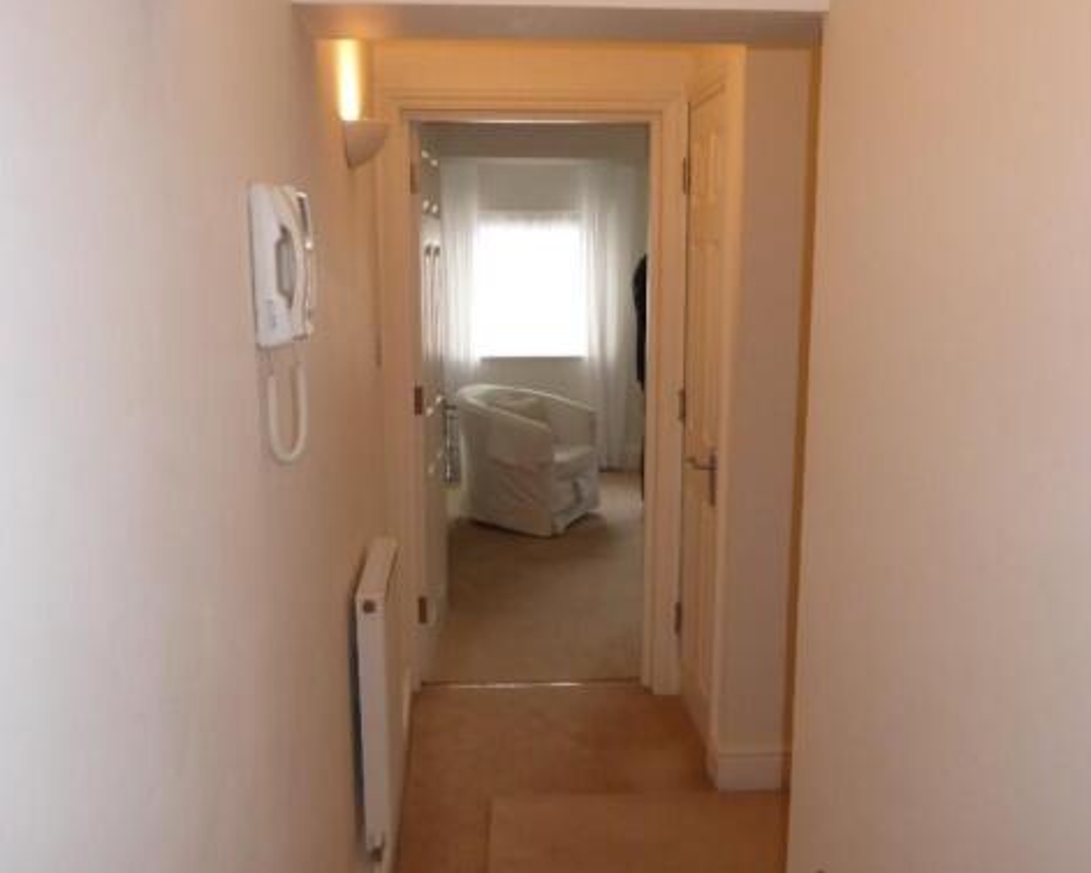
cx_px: 541
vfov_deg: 42.2
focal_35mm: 35
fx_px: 1130
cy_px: 460
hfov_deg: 51.5
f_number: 3.5
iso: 500
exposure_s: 1/60
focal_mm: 5
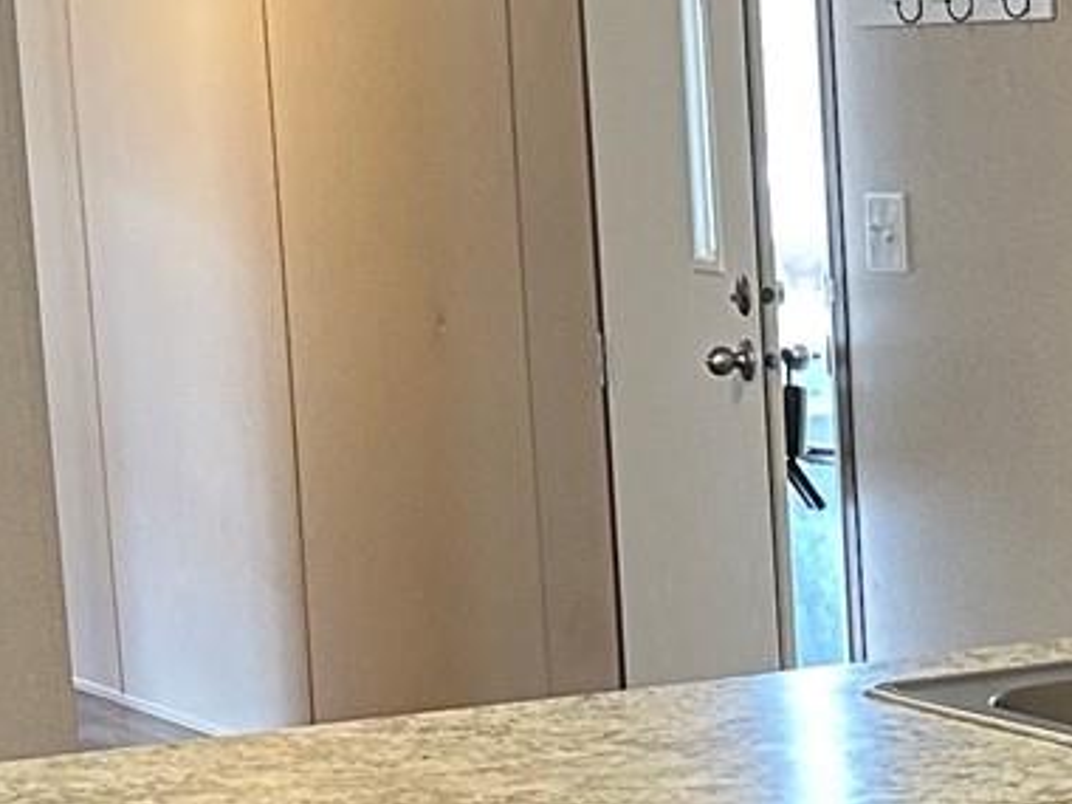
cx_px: 1010
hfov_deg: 13.9
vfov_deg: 10.5
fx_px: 4336
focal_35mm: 140
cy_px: 855
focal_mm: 5.7
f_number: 1.5
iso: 250
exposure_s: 1/60
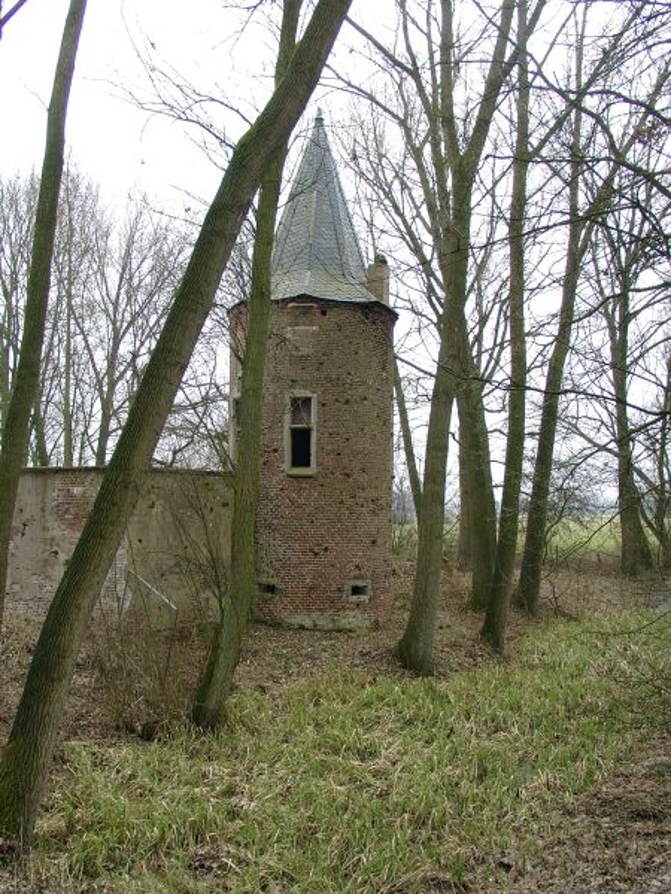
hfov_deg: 41.8
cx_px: 336
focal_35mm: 34
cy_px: 447
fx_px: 879
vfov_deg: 54.0
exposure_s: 1/84.3
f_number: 4
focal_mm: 7.13
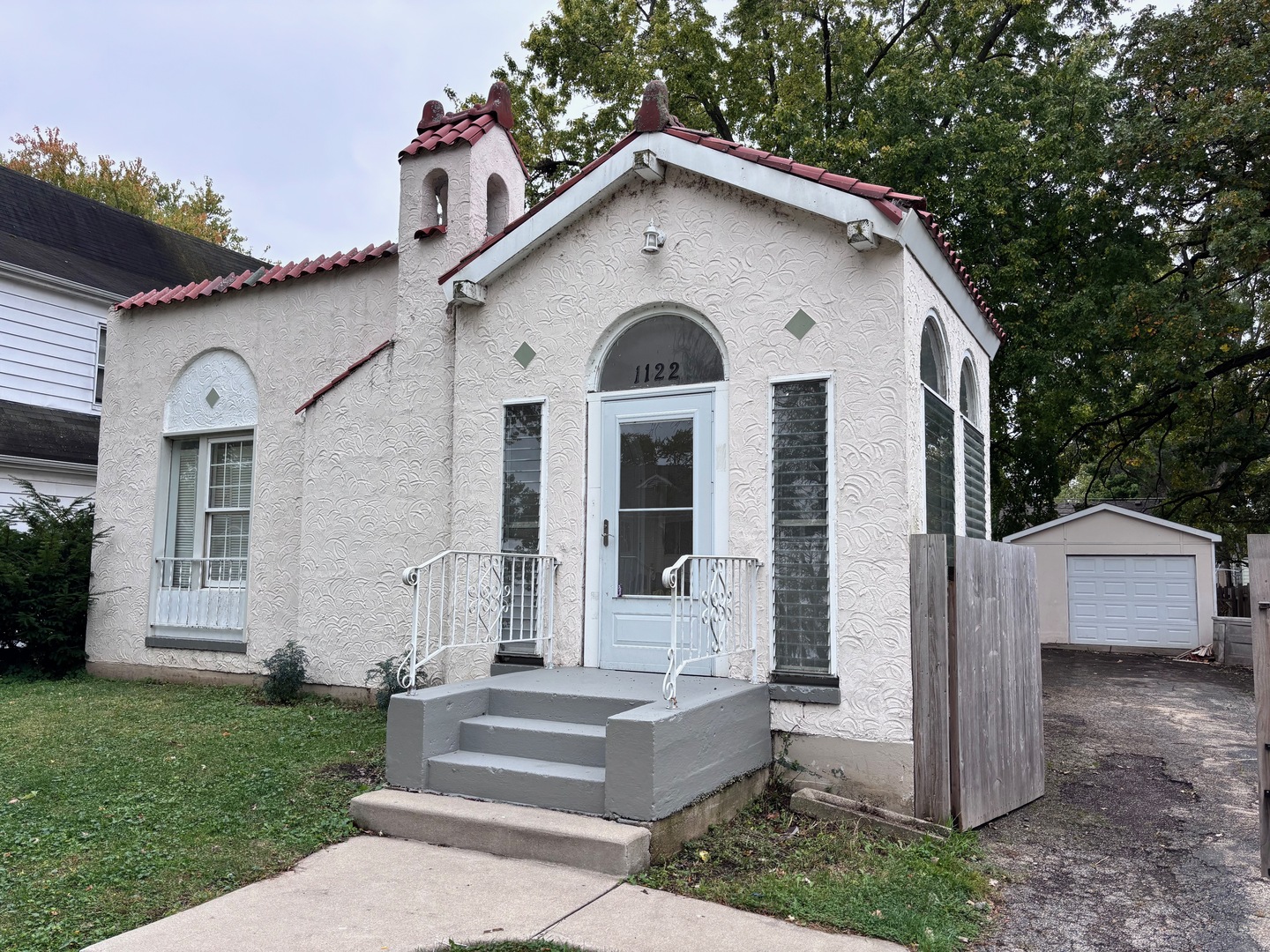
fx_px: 954
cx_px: 635
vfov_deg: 53.1
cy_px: 476
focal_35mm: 26
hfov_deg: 67.3
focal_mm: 5.96
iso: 50
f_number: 1.6
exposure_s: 1/684
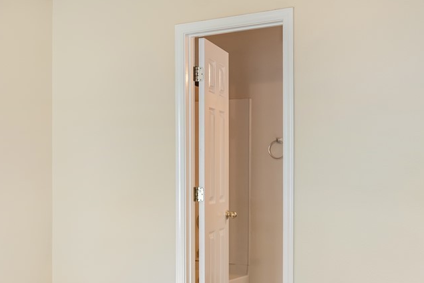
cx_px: 88
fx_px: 624
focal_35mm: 53
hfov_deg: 36.3
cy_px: 175
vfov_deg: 25.4
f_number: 3.5
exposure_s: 1/40
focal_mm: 31
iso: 500
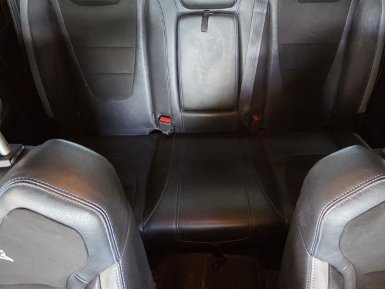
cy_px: 112
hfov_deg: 76.2
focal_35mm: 22
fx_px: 245
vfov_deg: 60.5
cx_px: 210
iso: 1250
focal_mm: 2.2
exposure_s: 1/33.3
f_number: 2.2
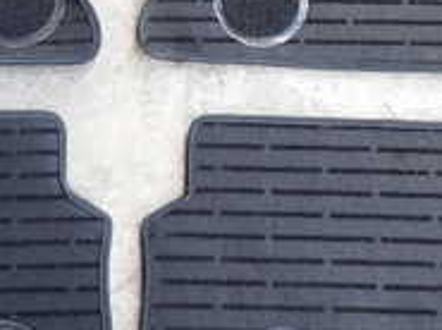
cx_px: 103
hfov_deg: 21.4
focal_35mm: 91
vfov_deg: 15.7
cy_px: -48
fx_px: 1160
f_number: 2.2
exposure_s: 1/125
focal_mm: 5.05
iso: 160
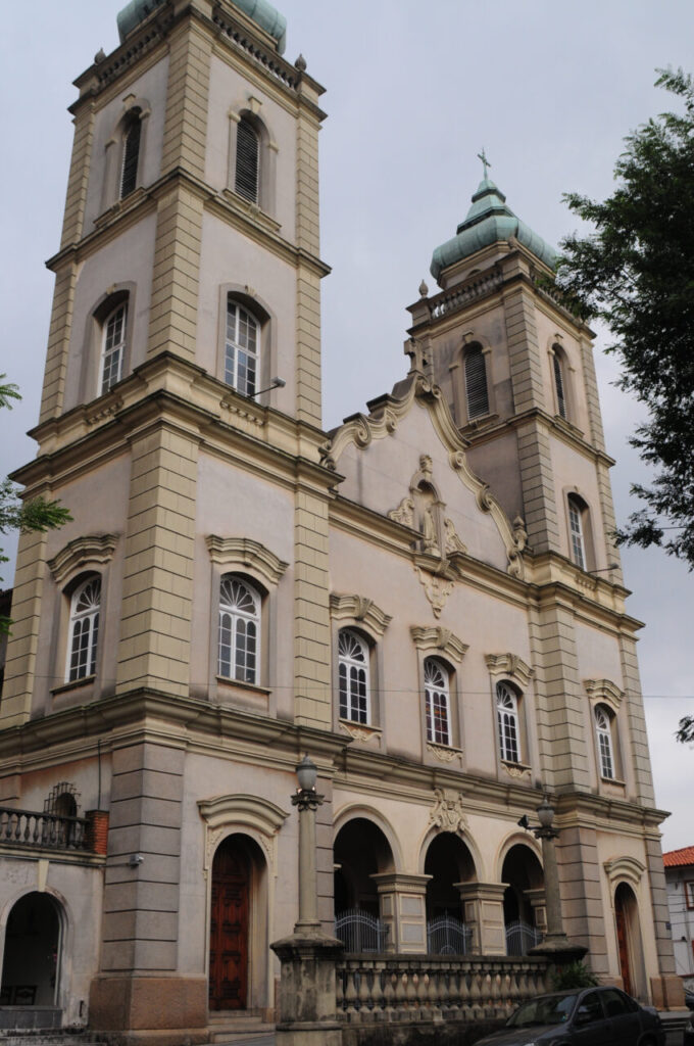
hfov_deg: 36.8
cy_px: 523
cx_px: 347
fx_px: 1044
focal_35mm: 36
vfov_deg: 53.2
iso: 400
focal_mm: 24
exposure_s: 1/125
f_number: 5
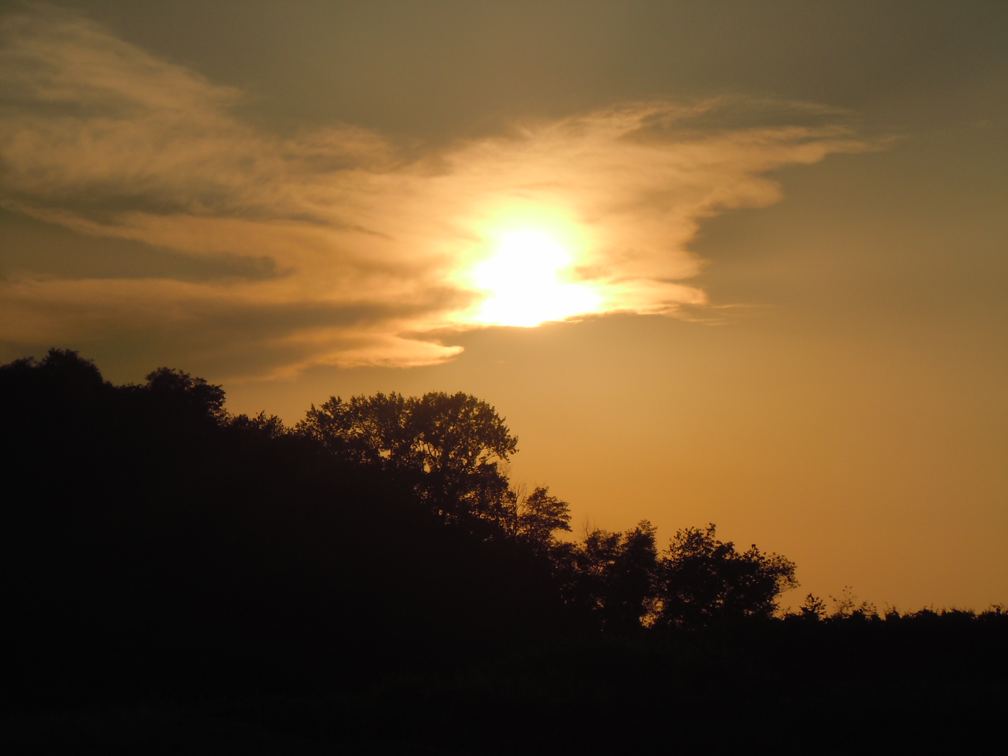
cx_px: 504
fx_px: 3873
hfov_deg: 14.8
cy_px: 378
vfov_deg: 11.1
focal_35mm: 133
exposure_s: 1/1000
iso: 100
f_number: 9.2
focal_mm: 24
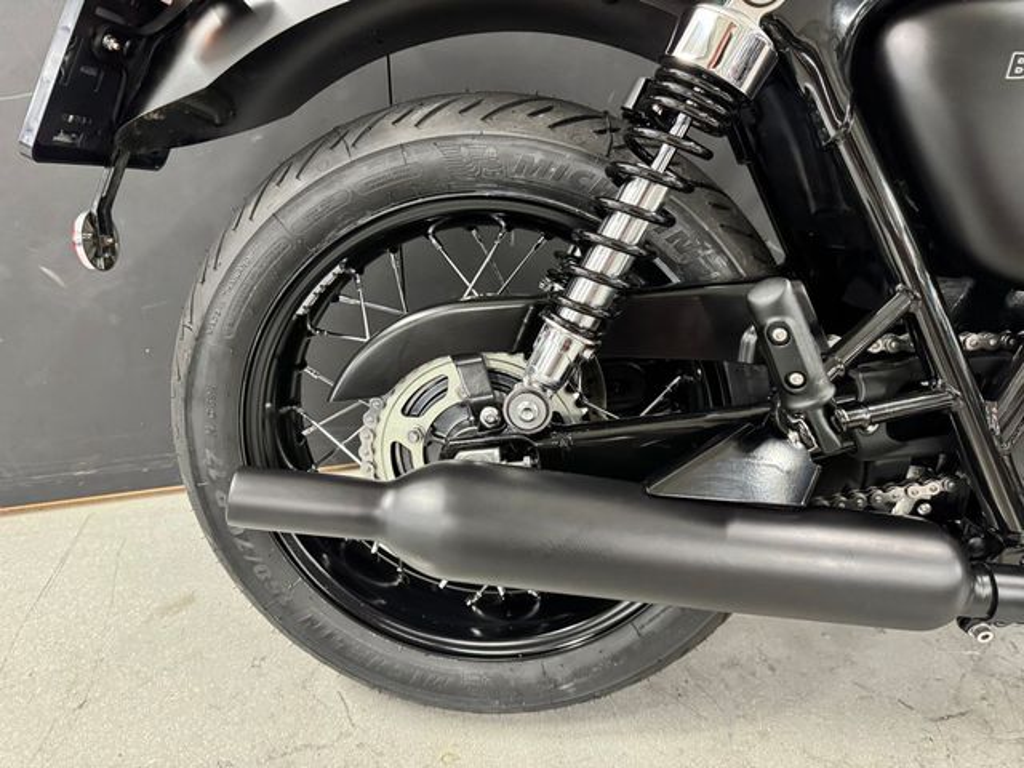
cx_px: 512
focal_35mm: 24
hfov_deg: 71.6
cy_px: 384
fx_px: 710
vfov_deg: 56.8
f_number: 1.78
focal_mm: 6.76
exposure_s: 1/50
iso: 800
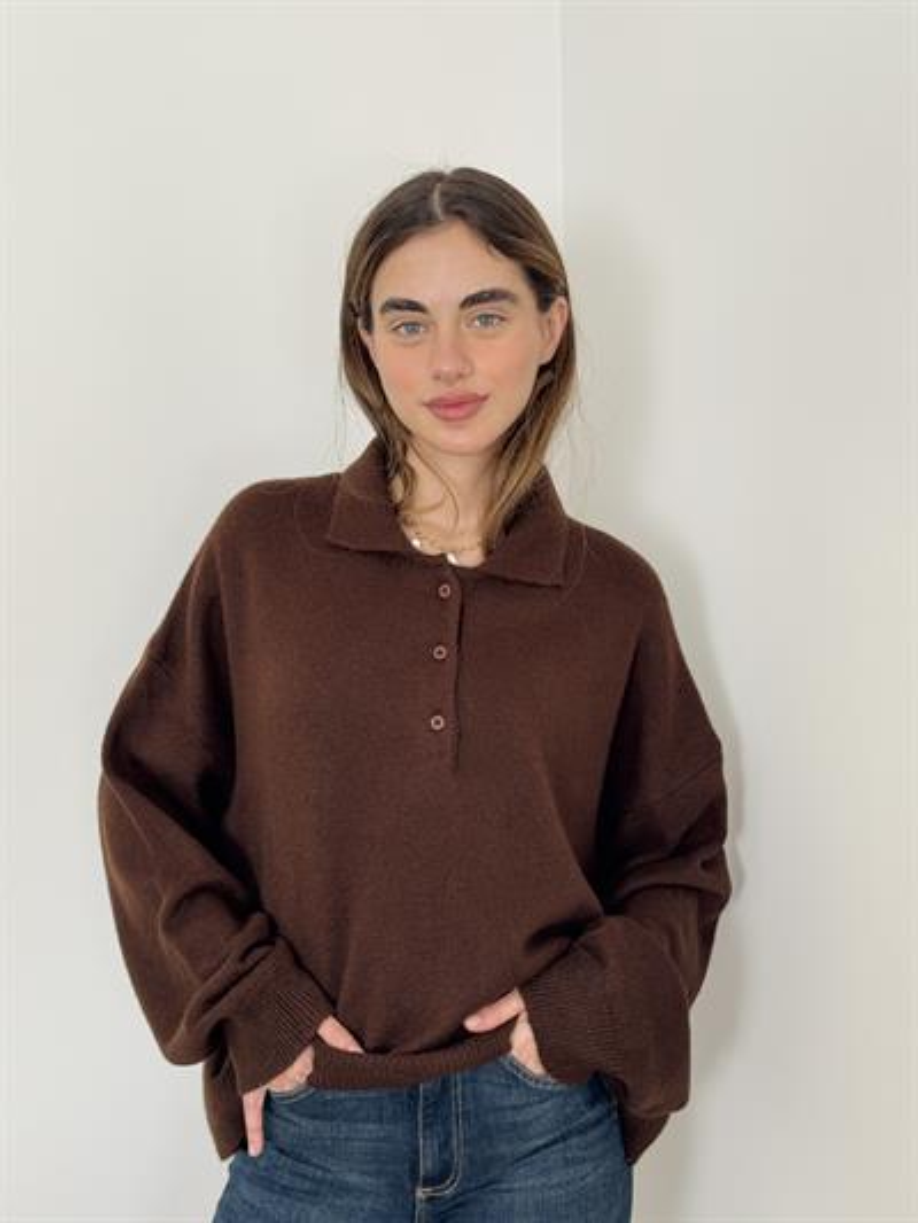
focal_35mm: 48
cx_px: 459
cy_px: 612
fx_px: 1697
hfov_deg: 30.3
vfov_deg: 39.6
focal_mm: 6.76
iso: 125
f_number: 1.78
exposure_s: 1/60
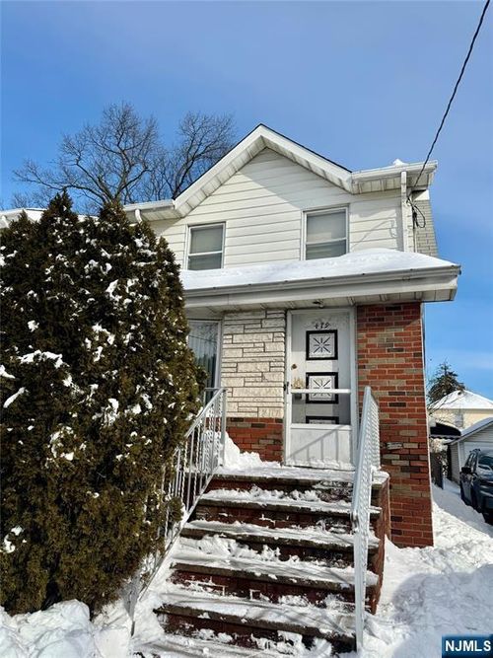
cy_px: 329
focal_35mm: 24
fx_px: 456
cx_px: 246
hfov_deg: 56.8
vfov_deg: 71.6
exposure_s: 1/6711
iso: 80
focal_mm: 6.76
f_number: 1.78
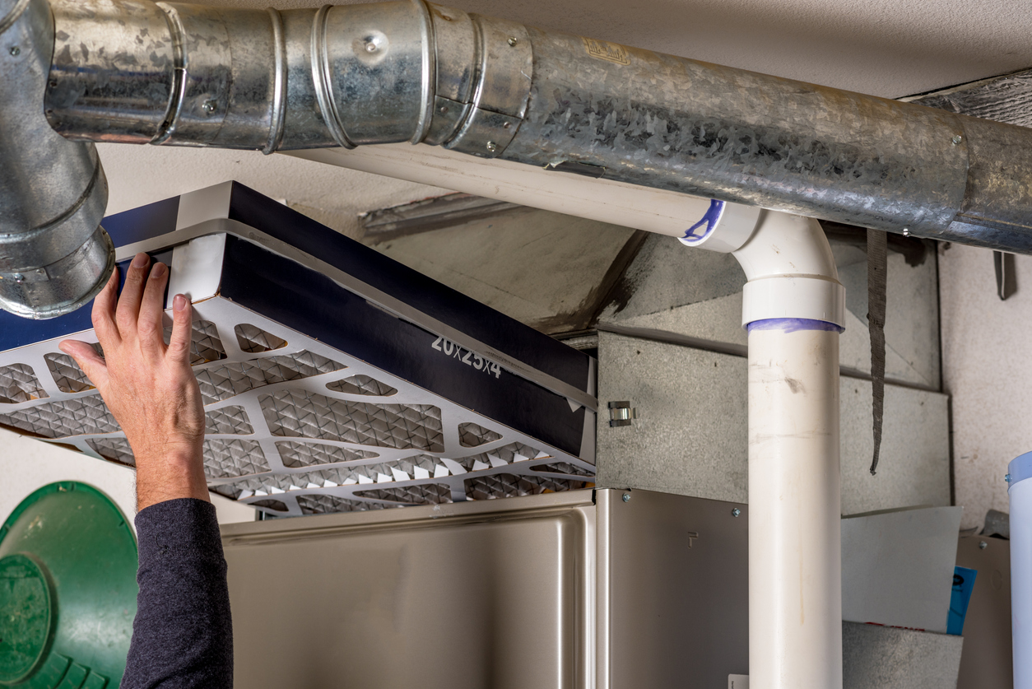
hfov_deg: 23.9
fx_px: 2437
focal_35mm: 85
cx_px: 516
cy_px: 344
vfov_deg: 16.1
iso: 100
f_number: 8
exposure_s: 1/15
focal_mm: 85
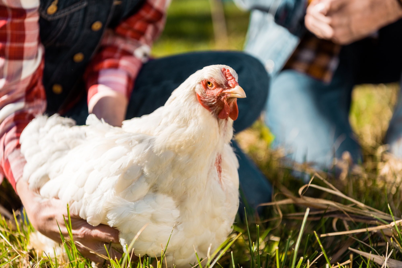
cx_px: 201
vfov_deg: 19.5
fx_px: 782
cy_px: 134
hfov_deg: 28.8
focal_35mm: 70
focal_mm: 70
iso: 200
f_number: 3.5
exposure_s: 1/3200
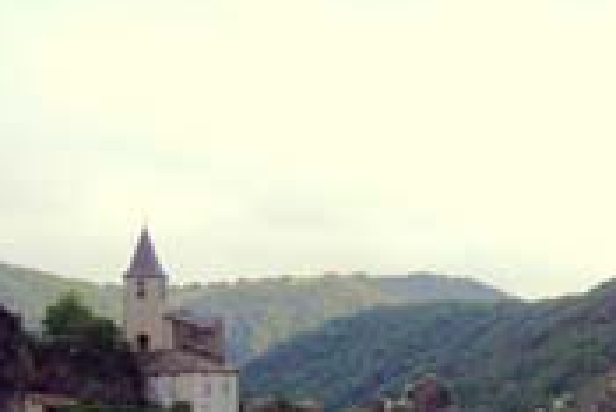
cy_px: 454
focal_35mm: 83
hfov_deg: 24.0
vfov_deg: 16.0
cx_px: 521
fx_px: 1421
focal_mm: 5.8
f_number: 2.8
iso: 80
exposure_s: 1/400
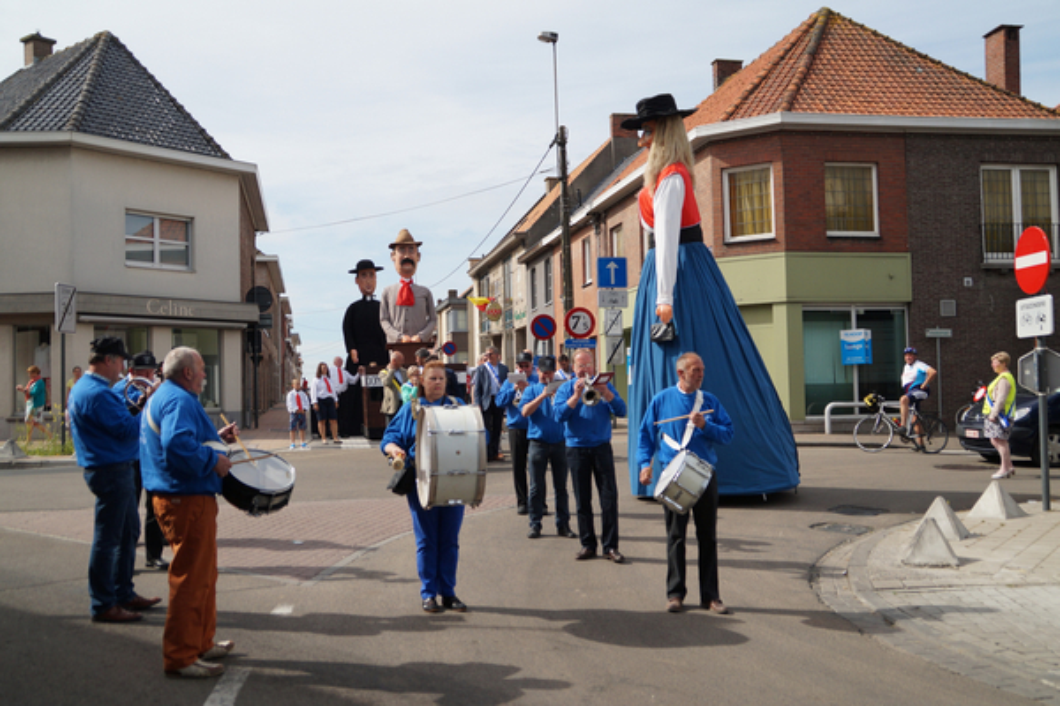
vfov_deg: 36.9
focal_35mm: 36
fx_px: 1060
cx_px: 530
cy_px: 353
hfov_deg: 53.1
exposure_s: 1/2000
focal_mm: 24
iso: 250
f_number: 4
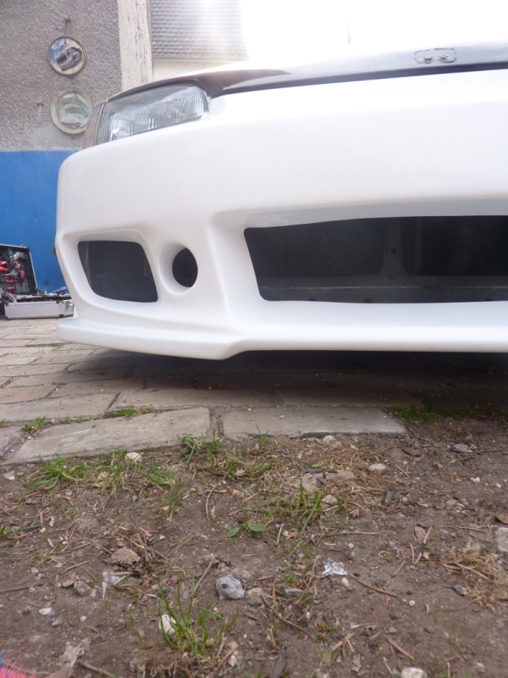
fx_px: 489
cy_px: 339
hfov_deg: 54.9
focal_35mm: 25
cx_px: 254
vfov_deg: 69.4
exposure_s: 1/125
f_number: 3.5
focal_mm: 4.1
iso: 80
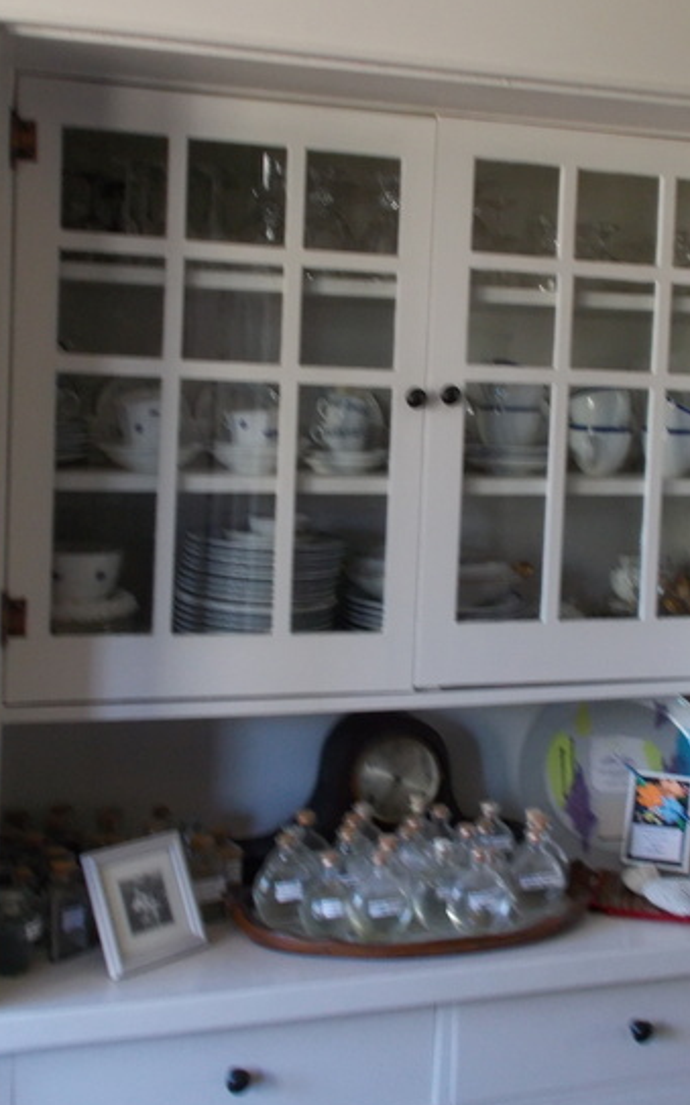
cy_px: 513
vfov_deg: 39.6
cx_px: 397
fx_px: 1536
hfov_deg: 25.3
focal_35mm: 51
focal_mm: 6
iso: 200
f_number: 3.6
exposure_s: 1/6
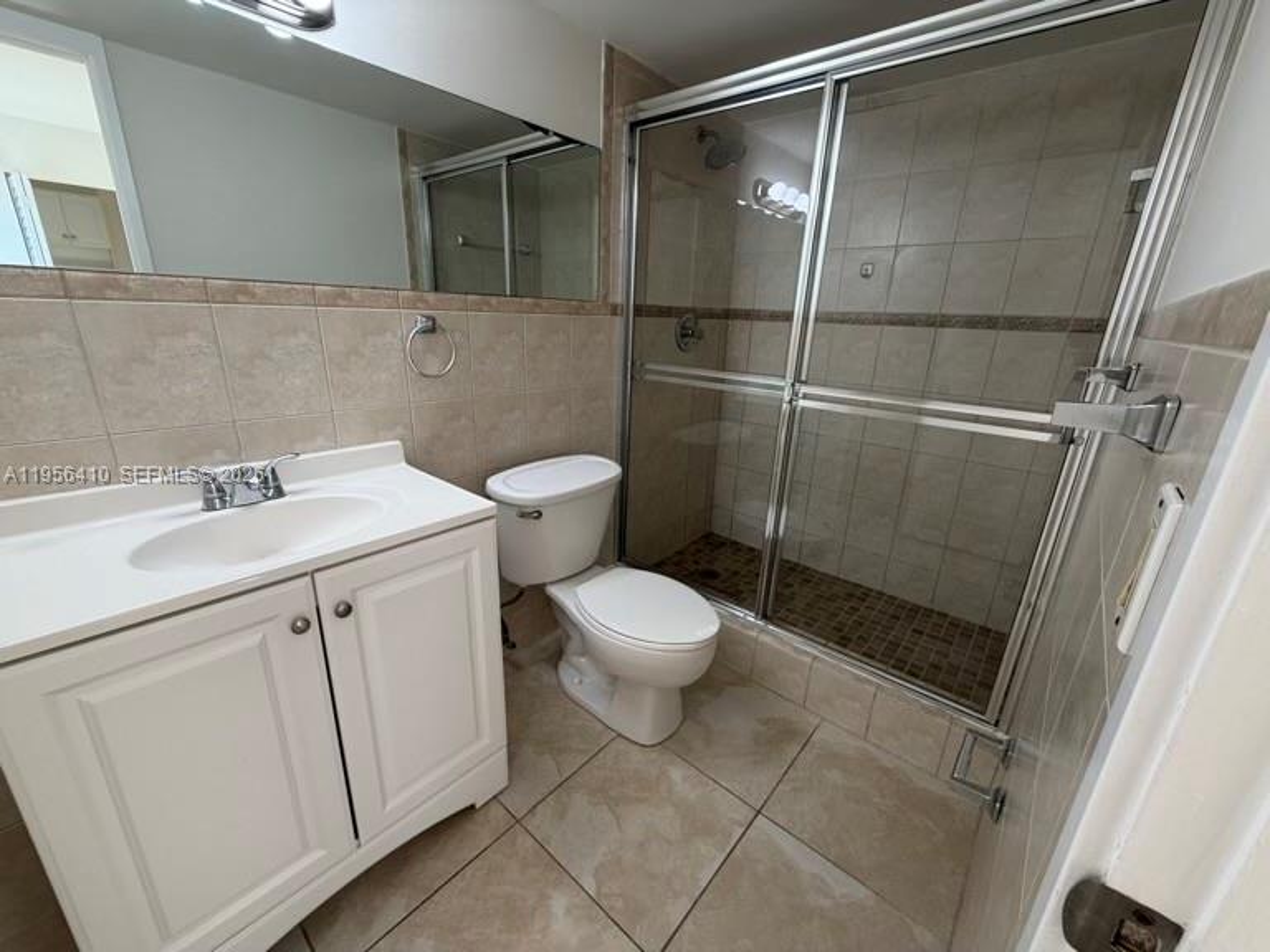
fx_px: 514
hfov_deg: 102.1
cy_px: 476
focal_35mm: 14
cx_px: 635
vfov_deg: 85.7
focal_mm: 2.22
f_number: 2.2
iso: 160
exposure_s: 1/120
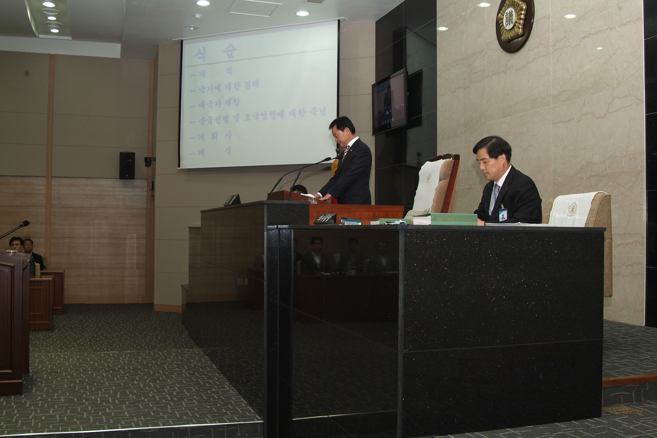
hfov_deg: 53.1
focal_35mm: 36
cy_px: 219
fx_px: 657
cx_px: 328
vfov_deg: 36.9
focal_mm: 24
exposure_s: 1/60
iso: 400
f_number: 5.6
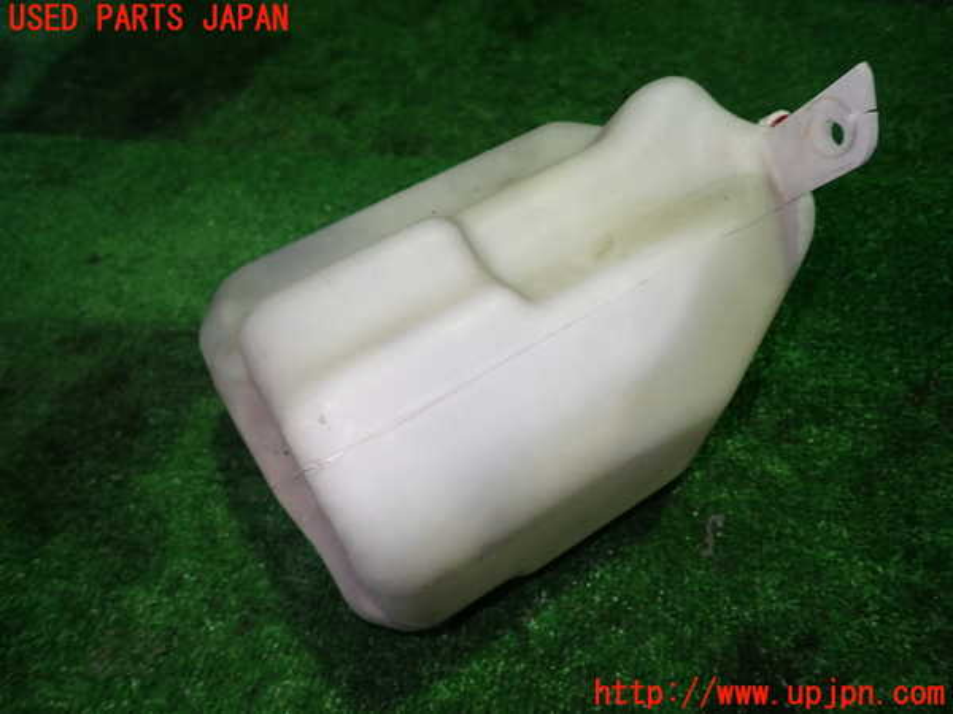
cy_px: 357
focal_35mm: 25
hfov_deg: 69.4
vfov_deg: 54.9
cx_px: 476
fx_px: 688
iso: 200
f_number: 2
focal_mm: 4.5
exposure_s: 1/40
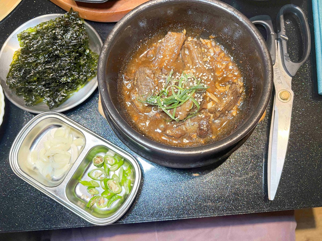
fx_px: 242
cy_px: 120
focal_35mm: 26
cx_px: 161
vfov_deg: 53.1
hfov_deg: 67.3
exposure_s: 1/60
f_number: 1.5
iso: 100
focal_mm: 5.7
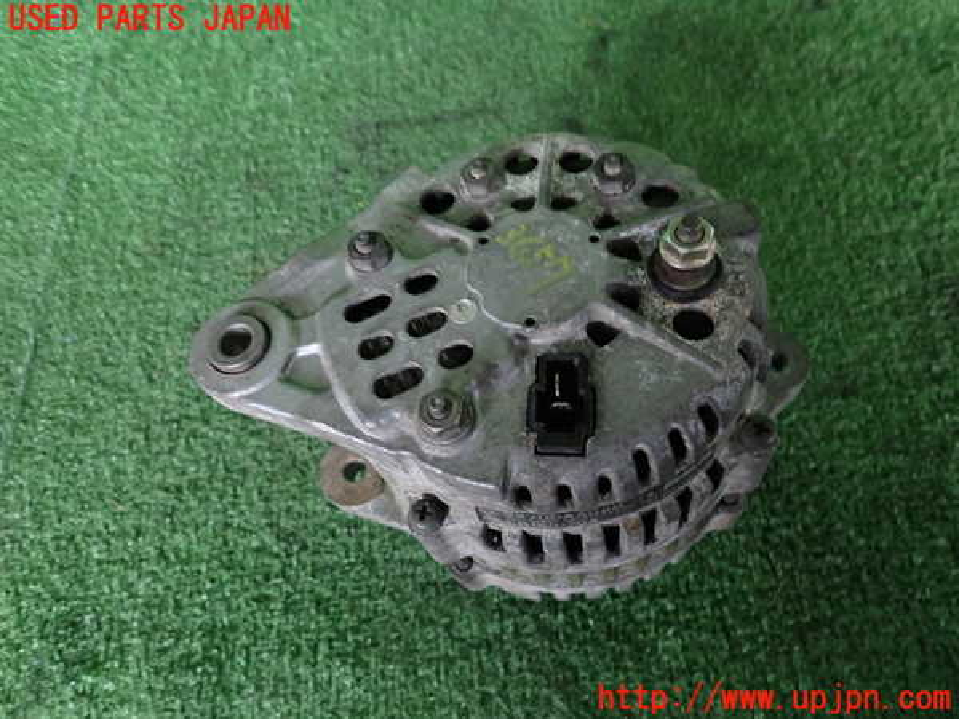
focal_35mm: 25
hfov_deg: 69.4
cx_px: 480
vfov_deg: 54.9
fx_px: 693
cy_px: 360
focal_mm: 4.5
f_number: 2
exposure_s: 1/30
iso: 320
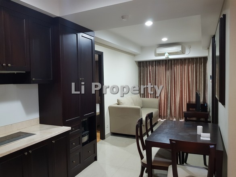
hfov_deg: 67.3
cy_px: 88
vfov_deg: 53.1
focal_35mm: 26
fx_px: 177
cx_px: 118
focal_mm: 4.3
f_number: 1.7
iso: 250
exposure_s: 1/14
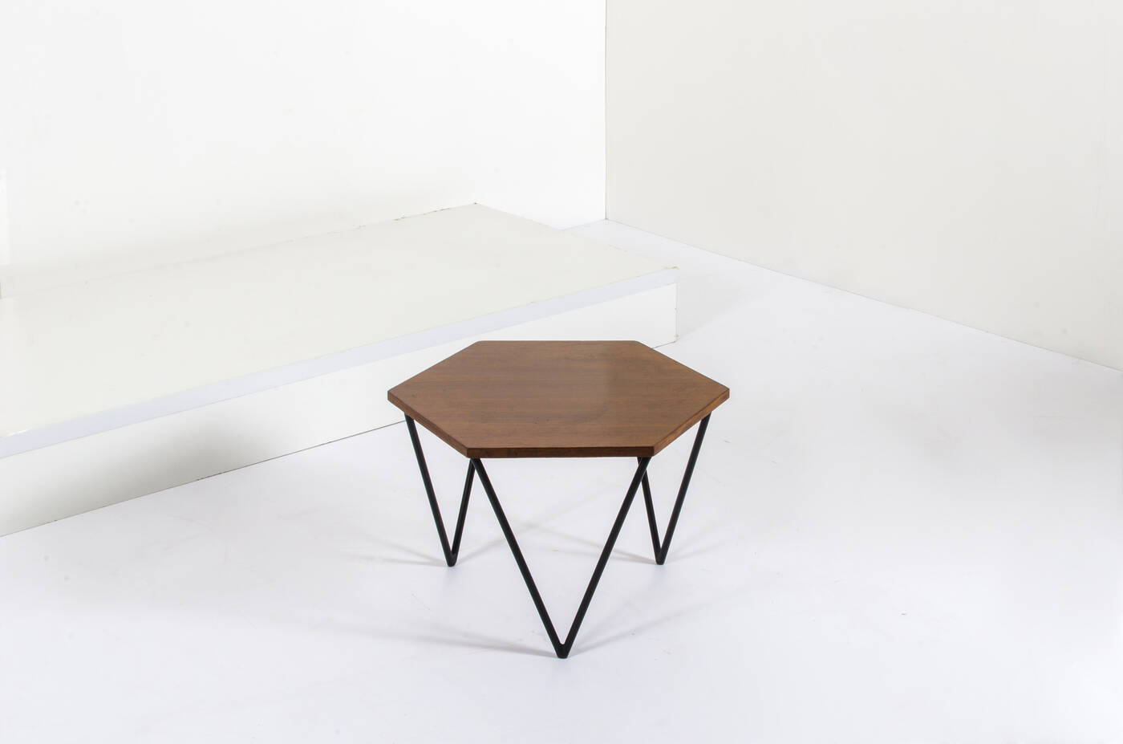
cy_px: 372
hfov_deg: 37.9
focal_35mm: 52
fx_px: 1634
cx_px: 562
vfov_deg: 25.6
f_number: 18
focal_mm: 35
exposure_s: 1/200
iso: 125
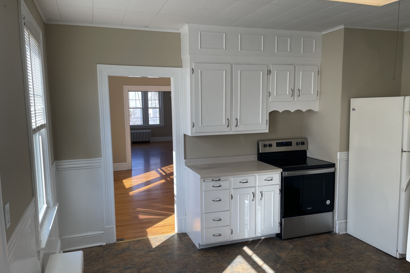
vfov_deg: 46.4
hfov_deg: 65.5
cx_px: 199
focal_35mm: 28
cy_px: 147
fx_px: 319
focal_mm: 4.2
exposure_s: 1/186
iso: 32
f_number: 1.6
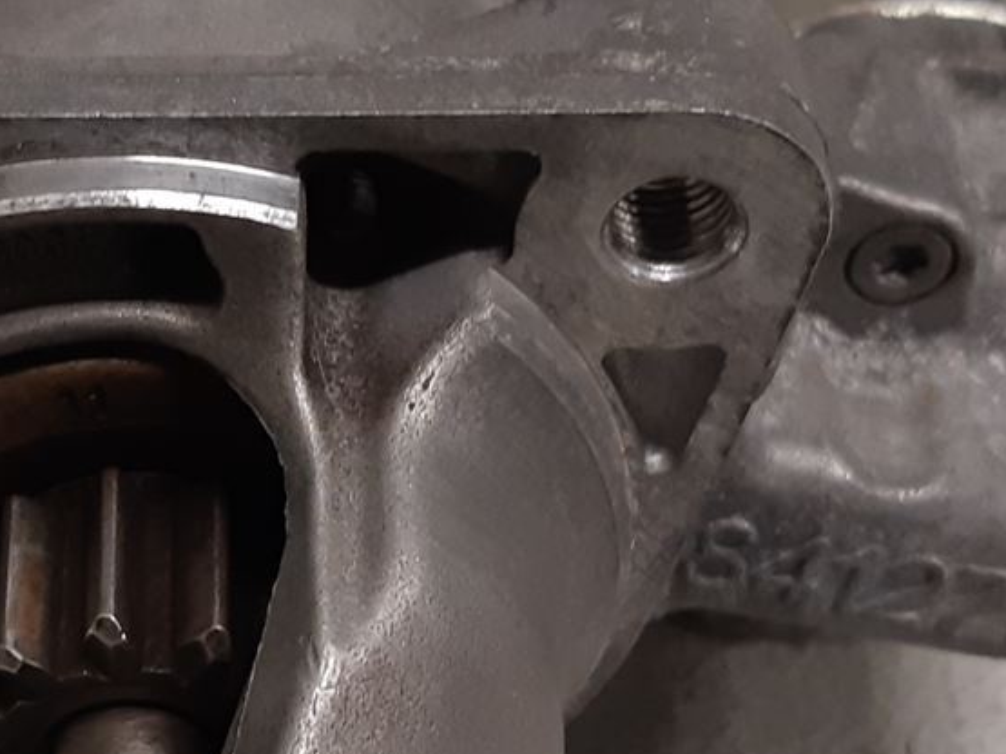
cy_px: 462
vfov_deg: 15.4
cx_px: 136
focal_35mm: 96
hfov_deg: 20.1
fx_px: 2789
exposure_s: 1/50
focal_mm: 3.93
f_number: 1.7
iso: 125
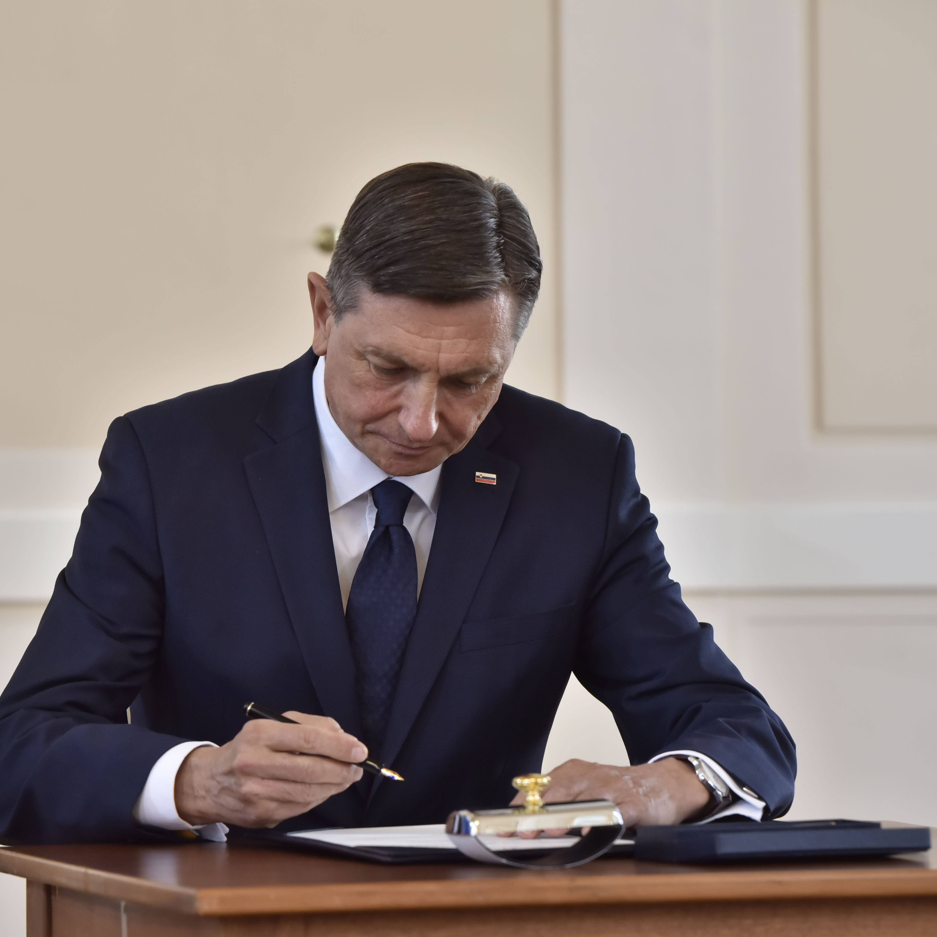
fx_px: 5298
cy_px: 470
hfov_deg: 10.1
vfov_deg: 10.1
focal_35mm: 173
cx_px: 371
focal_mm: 135
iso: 1000
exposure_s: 1/200
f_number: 5.6
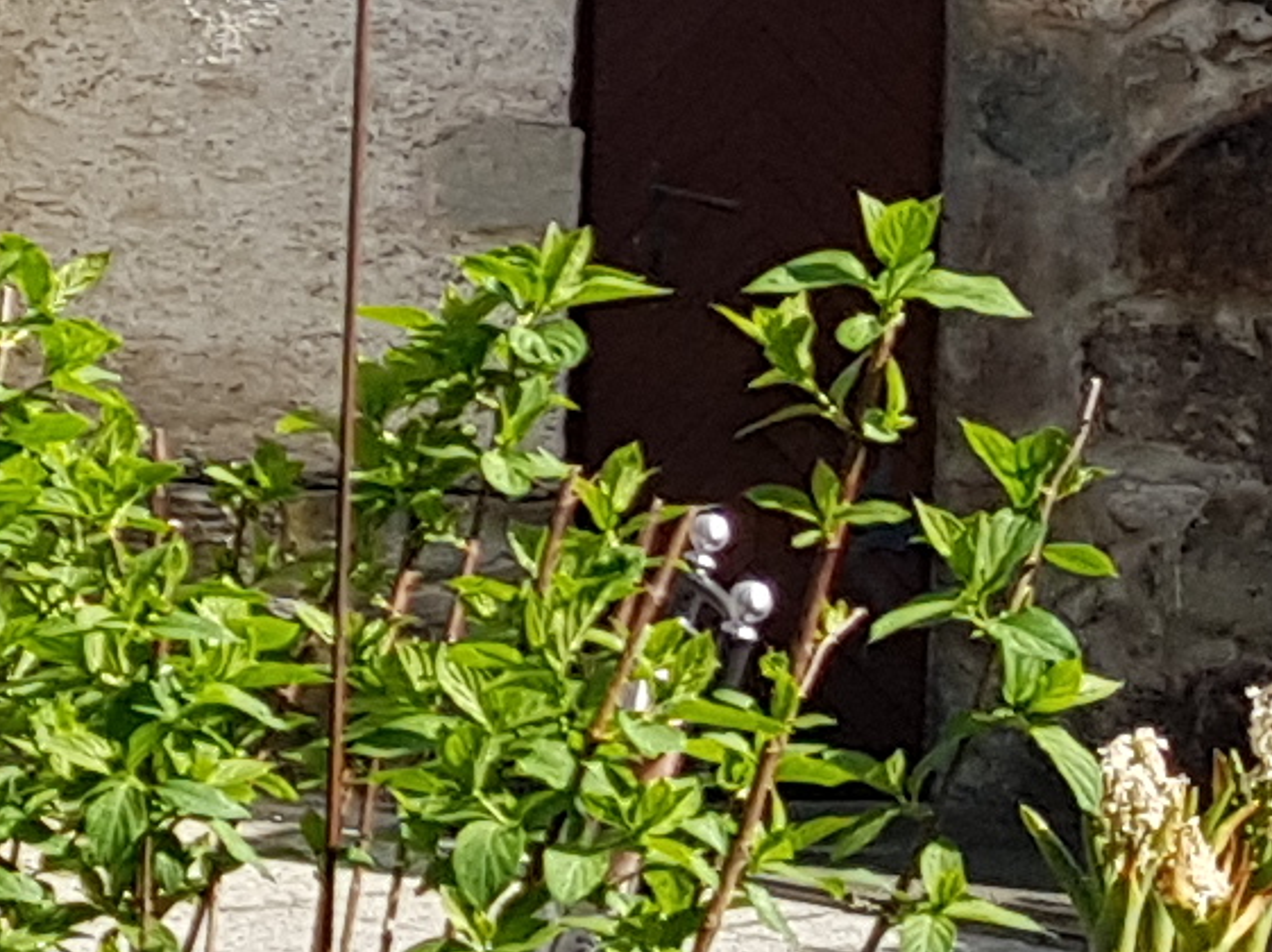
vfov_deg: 7.9
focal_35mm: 187
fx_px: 6867
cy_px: -152
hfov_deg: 9.1
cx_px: -2197
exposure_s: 1/1196
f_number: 1.7
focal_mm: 4.3
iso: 40
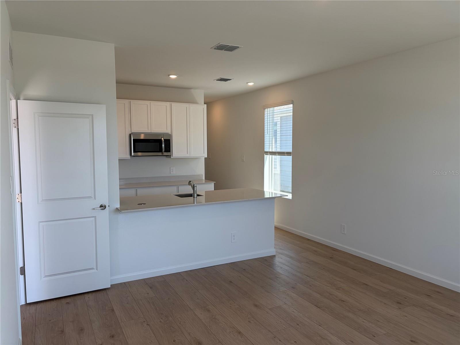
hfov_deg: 67.3
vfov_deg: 53.1
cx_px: 230
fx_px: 346
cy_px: 172
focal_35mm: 26
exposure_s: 1/243
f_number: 1.6
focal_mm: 5.96
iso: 50
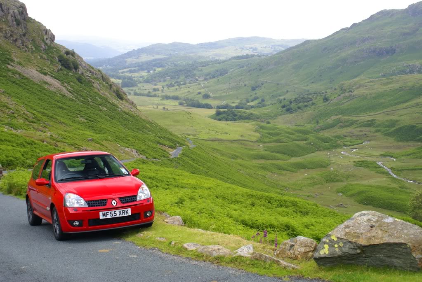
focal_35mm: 52
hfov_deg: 37.8
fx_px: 616
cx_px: 211
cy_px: 141
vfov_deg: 25.8
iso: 160
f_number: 5.6
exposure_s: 1/60
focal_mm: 35
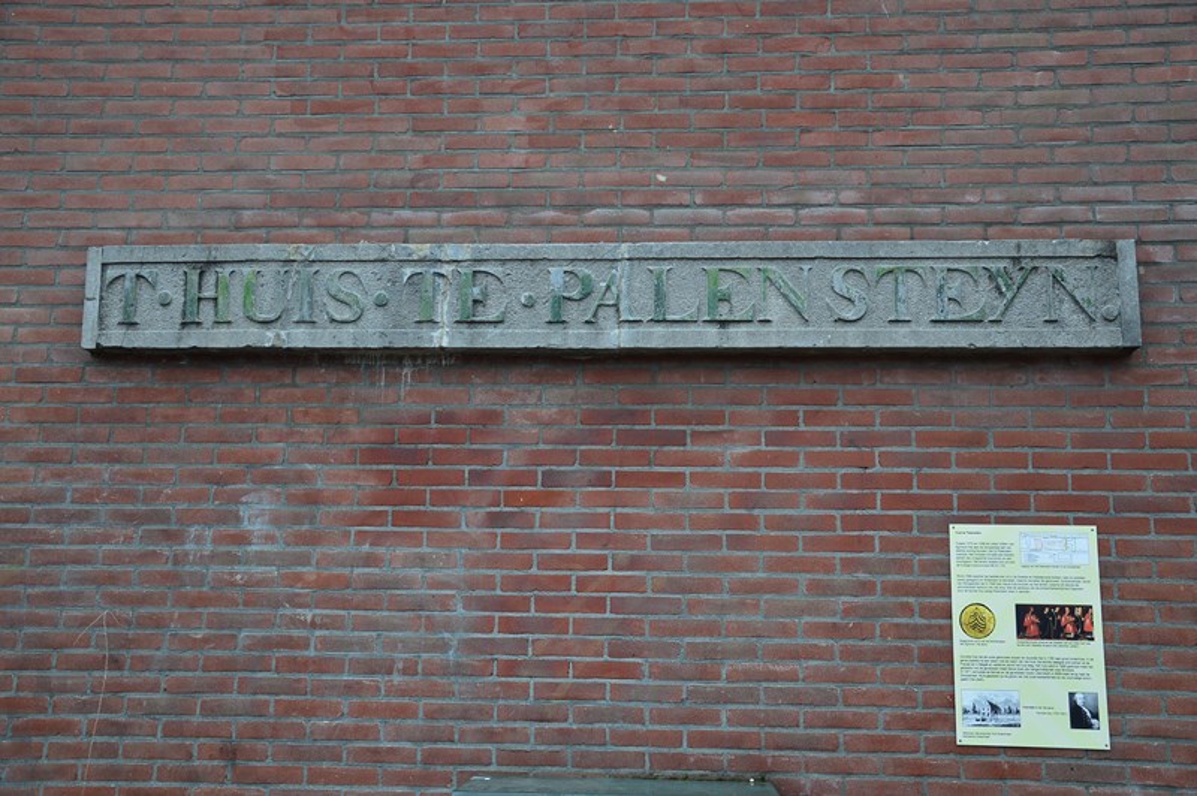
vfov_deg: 35.4
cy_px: 398
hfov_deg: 51.3
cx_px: 598
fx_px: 1246
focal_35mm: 38
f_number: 4
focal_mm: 25
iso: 400
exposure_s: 1/640
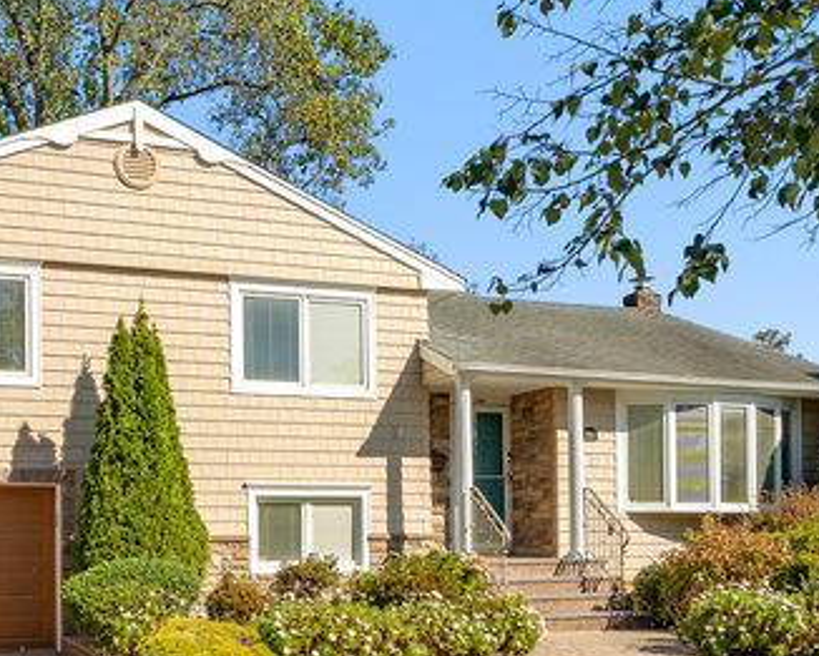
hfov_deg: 39.9
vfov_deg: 31.8
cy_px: 537
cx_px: 284
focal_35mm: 46
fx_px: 1115
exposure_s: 1/400
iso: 320
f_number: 10
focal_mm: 16
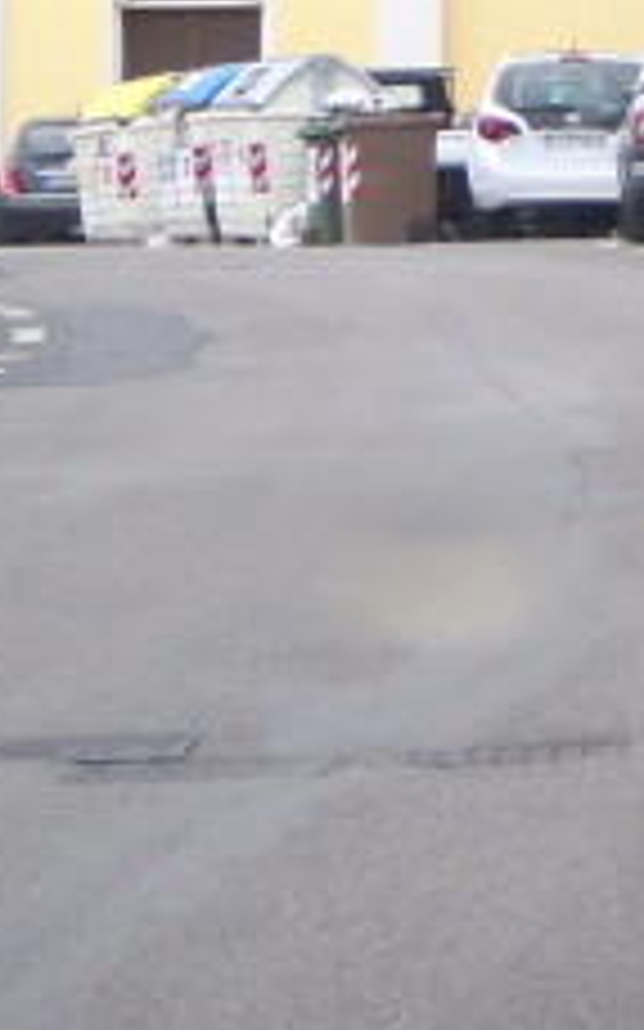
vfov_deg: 9.5
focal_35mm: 218
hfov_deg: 5.8
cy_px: -189
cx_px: 1482
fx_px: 6126
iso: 100
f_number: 3.4
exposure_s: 1/100
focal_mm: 8.3
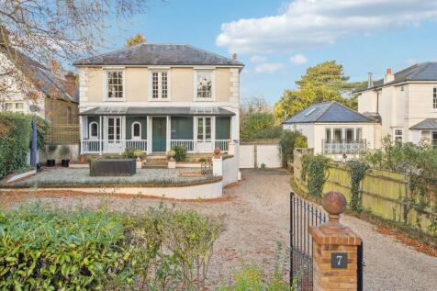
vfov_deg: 44.9
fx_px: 352
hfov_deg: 63.7
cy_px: 146
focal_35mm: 29
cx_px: 218
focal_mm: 29
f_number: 7.1
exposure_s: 1/250
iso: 500
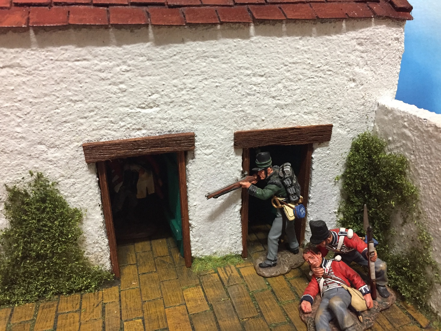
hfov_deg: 61.7
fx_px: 369
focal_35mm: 29
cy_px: 166
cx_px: 220
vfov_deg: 48.2
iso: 250
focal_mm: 4.15
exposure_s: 1/20
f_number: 2.2
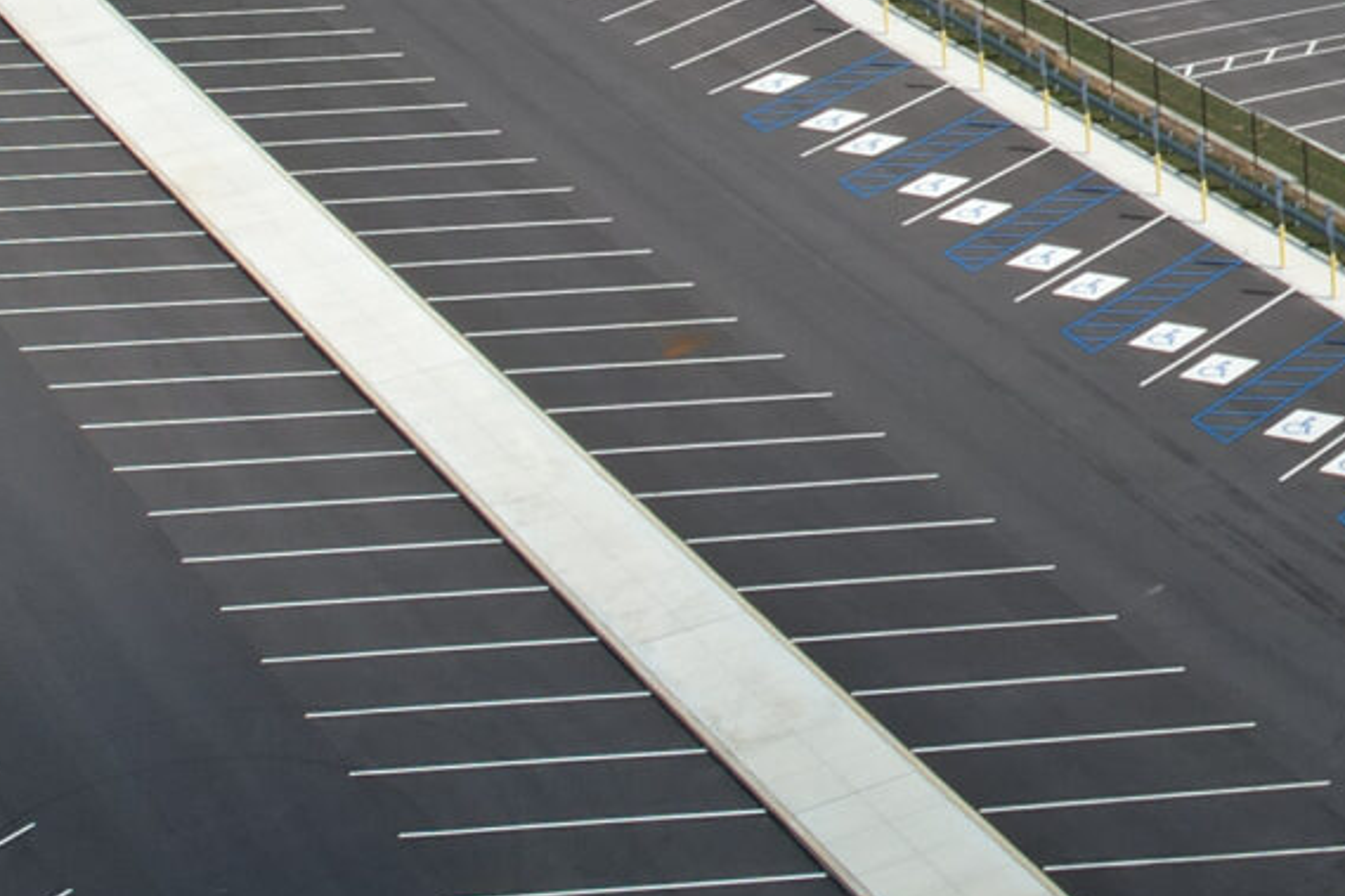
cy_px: -233
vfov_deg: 13.4
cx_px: 2156
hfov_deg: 17.9
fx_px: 3697
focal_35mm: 99
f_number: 2.8
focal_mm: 8.38
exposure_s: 1/2000
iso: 100
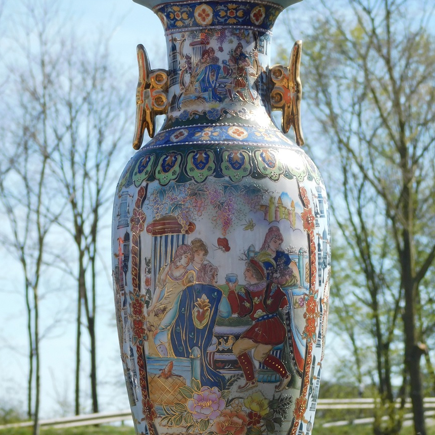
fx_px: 2488
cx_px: 217
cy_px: 239
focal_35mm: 175
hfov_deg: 10.0
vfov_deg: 10.0
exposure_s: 1/400
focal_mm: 26.3
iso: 125
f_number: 5.1
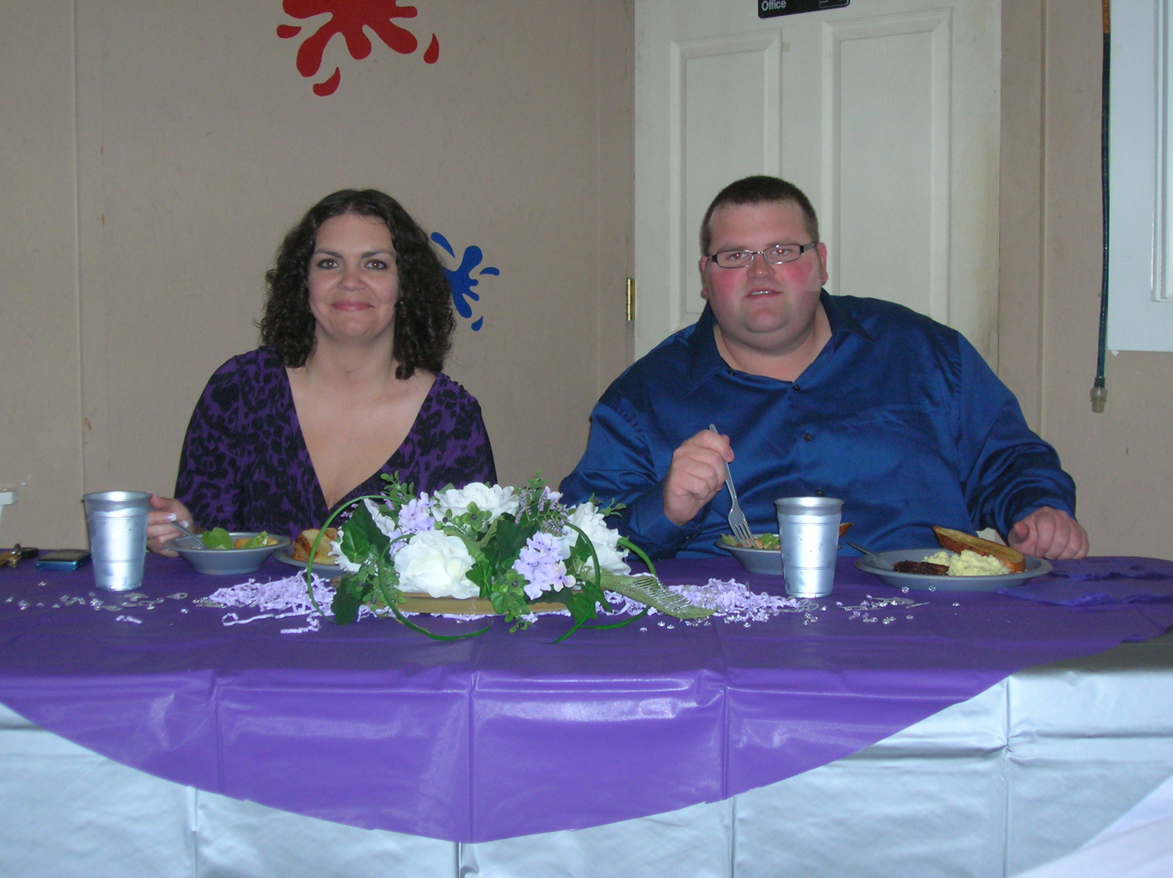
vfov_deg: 29.1
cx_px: 586
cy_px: 439
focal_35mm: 50
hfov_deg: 38.2
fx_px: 1693
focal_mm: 8.4
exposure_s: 1/60.1
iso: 126
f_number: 3.3
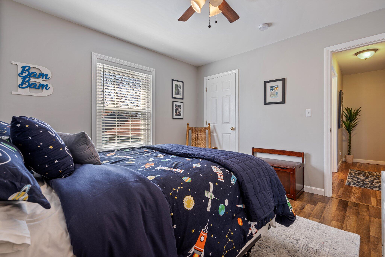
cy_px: 128
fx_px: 171
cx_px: 192
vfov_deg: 73.7
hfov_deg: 96.7
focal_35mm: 16
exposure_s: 1
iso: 50
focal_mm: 16
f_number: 10
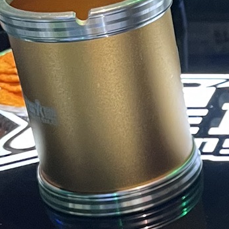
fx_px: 995
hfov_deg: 12.4
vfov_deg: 13.1
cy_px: 160
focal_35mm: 133
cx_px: 358
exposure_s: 1/50
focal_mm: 5.1
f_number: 1.6
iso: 250
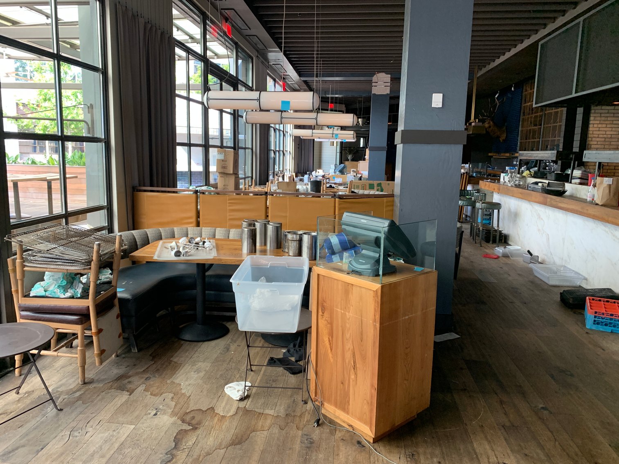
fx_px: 465
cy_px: 232
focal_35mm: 26
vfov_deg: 53.1
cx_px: 310
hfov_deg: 67.3
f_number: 1.8
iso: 100
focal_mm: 4.25
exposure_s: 1/70
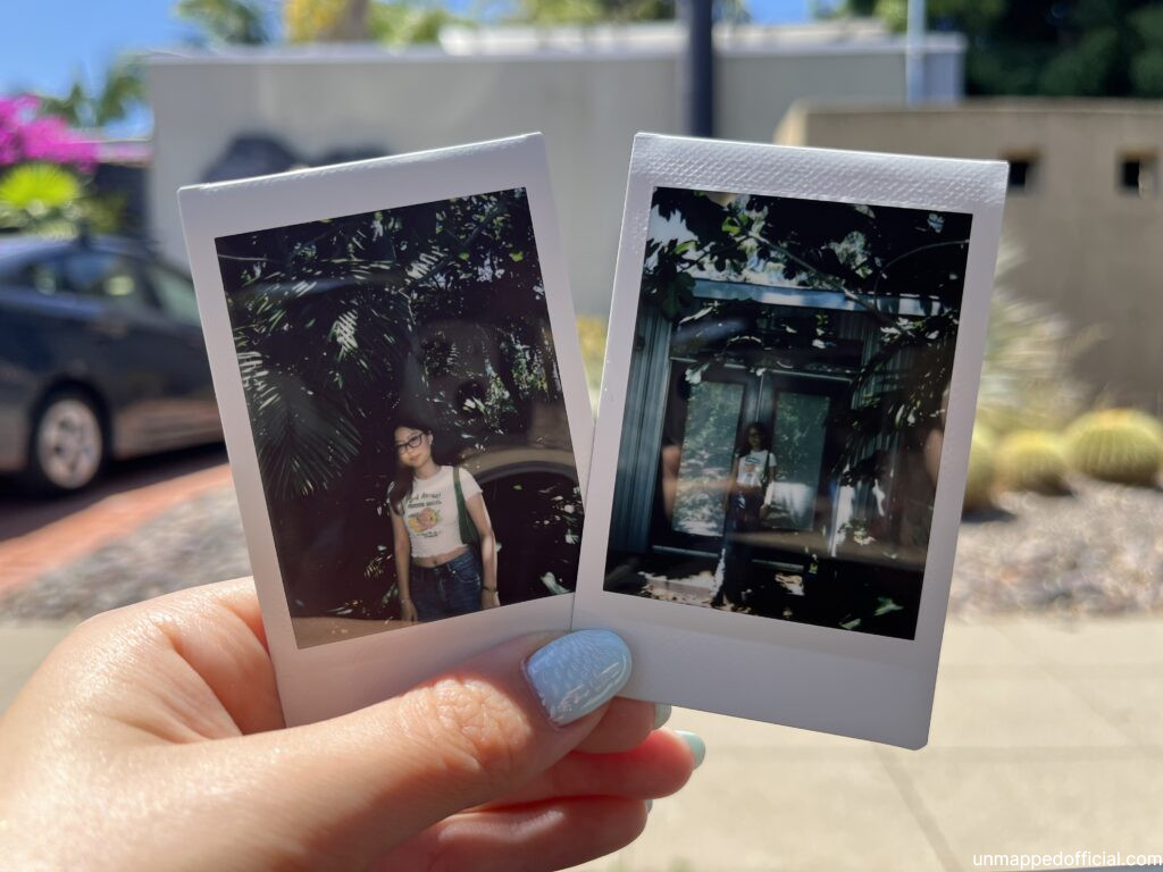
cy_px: 436
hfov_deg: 67.3
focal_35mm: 26
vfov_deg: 53.1
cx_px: 582
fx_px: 874
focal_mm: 5.1
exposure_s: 1/878
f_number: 1.6
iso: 50
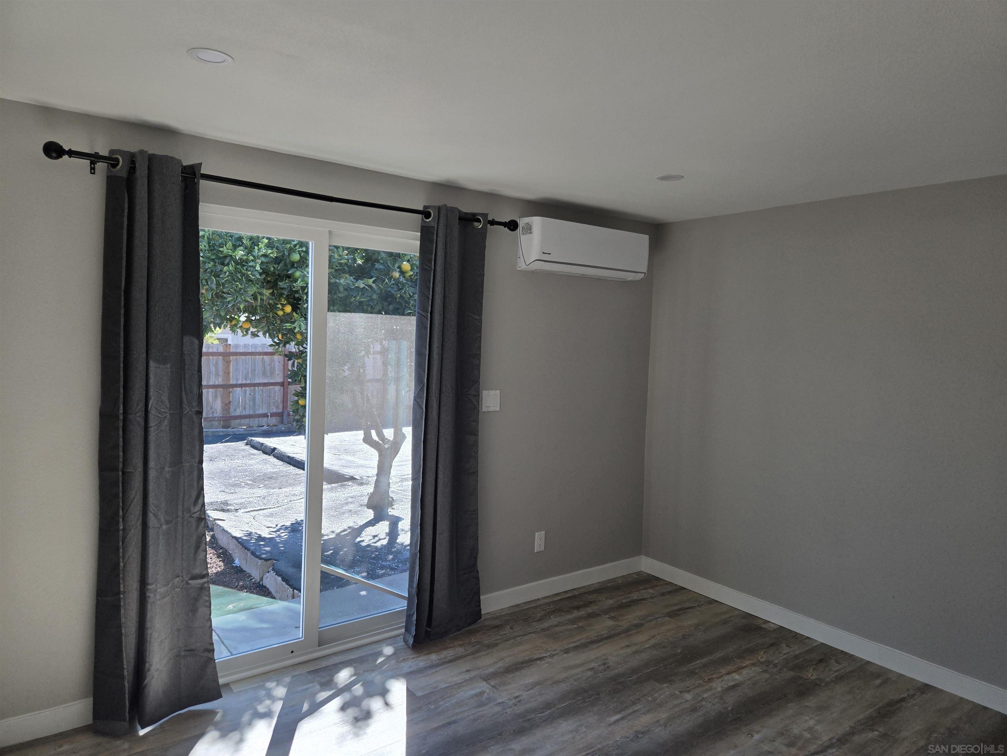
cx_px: 504
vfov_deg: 58.9
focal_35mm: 23
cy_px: 378
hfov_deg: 73.9
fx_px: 669
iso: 80
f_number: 1.8
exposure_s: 1/612
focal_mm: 5.4
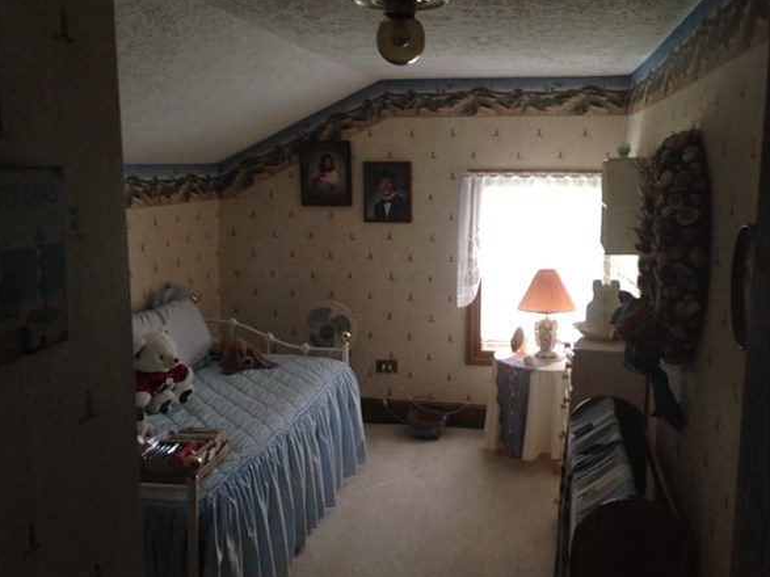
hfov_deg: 51.3
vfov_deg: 39.6
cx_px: 415
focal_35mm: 36
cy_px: 288
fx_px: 801
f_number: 2.4
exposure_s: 1/40
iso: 200
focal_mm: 4.13
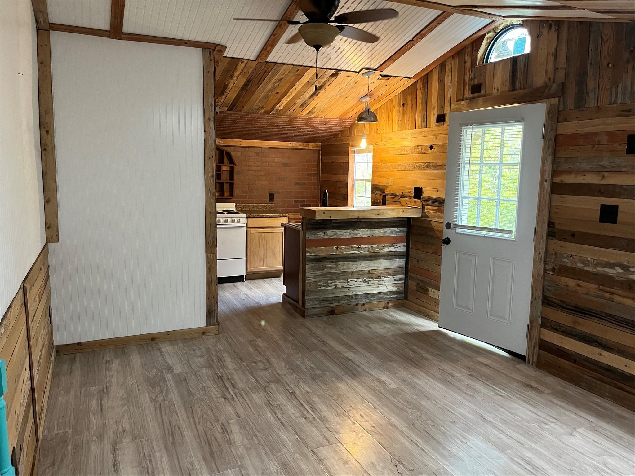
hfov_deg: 67.3
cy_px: 238
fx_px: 477
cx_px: 318
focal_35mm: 26
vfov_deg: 53.1
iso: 320
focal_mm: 5.1
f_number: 1.6
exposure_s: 1/60
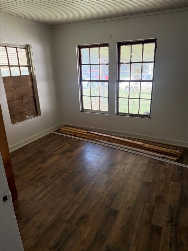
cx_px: 94
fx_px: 174
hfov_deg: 56.8
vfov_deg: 71.6
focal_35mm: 24
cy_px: 126
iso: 200
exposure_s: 1/155
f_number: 1.78
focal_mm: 6.76
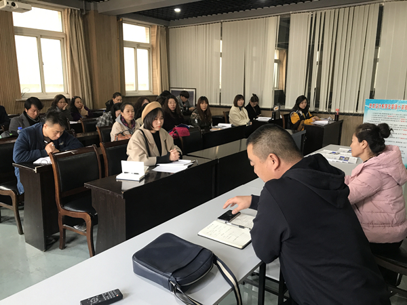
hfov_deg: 63.4
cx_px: 204
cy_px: 152
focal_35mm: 28
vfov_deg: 49.7
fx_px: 329
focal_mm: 3.99
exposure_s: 1/20
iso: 32
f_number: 1.8
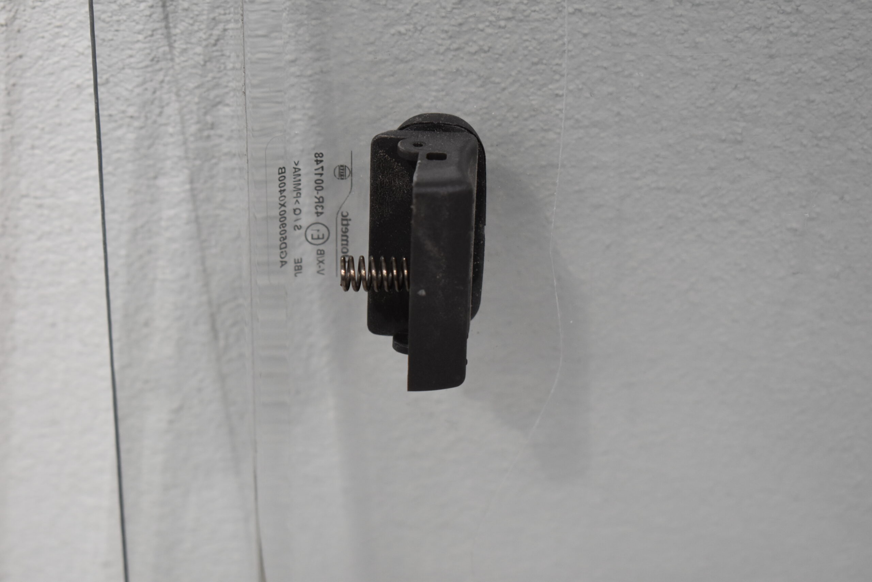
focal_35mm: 82
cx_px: 436
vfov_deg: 16.6
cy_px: 291
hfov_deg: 24.6
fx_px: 1998
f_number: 5.6
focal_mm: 55
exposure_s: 1/125
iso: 800
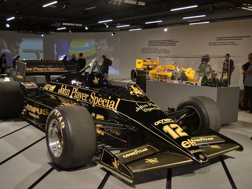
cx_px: 115
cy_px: 94
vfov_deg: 36.8
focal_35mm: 39
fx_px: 284
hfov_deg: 47.8
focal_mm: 24
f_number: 3.8
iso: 500
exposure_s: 1/60
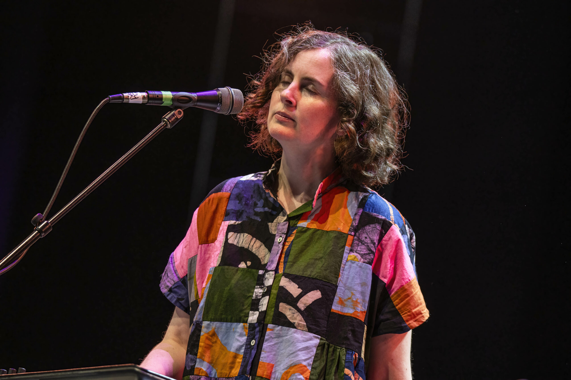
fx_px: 4755
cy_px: 190
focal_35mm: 300
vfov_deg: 4.6
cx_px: 286
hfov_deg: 6.9
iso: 3200
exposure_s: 1/640
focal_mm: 300
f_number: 5.6
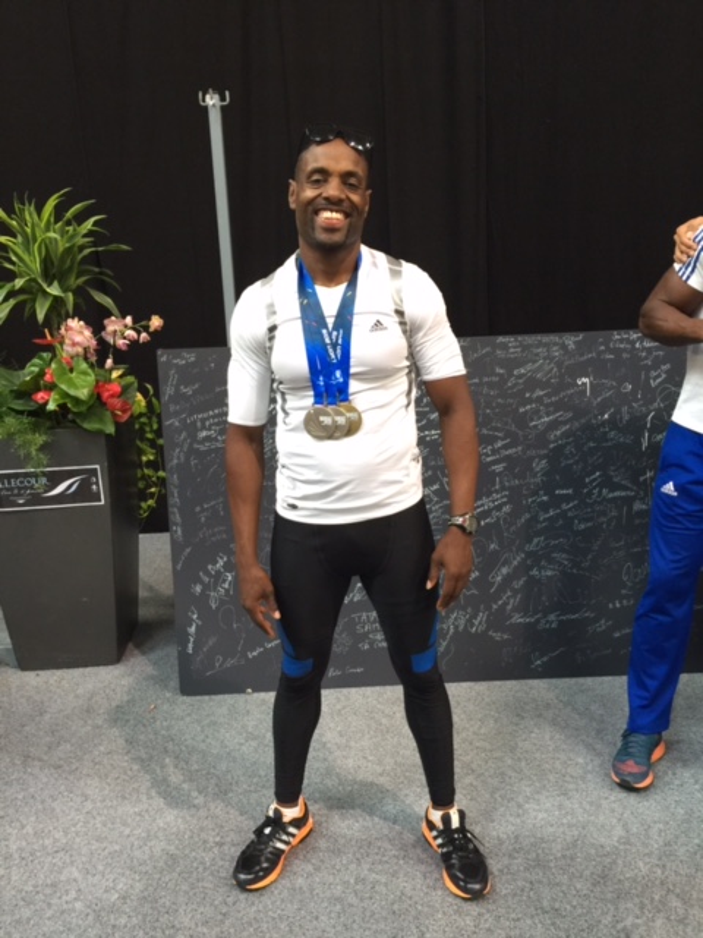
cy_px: 469
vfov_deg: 61.7
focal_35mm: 29
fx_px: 785
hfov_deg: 48.2
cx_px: 352
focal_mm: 4.15
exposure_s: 1/15
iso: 64
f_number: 2.2
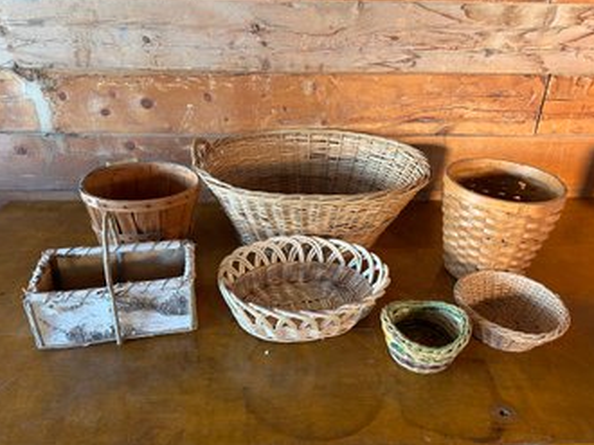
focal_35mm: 27
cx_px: 292
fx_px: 463
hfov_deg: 65.4
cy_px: 221
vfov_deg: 51.3
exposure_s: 1/60
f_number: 1.5
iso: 160
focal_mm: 5.7
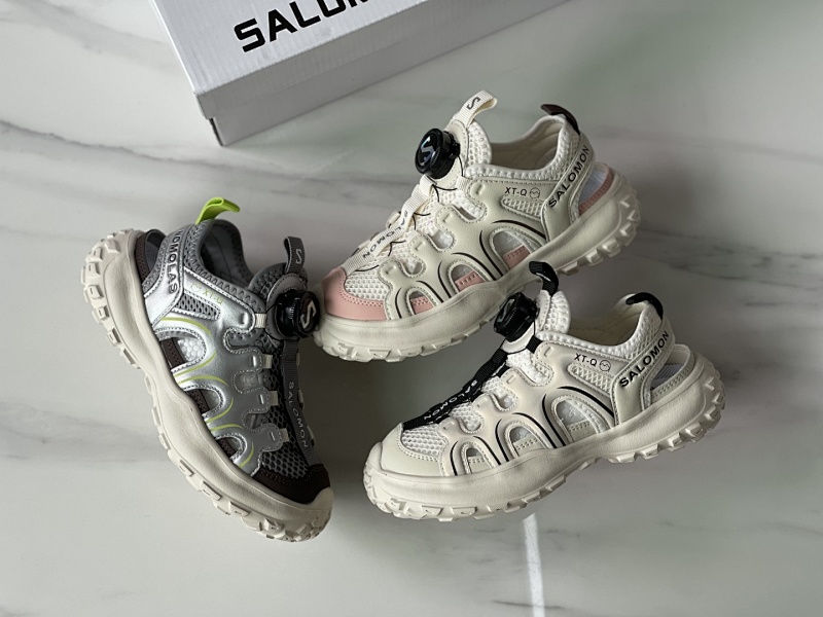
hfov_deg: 30.3
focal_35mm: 64
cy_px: 308
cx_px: 412
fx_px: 1522
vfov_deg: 22.9
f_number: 2.2
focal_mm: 7.5
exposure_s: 1/121
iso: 32
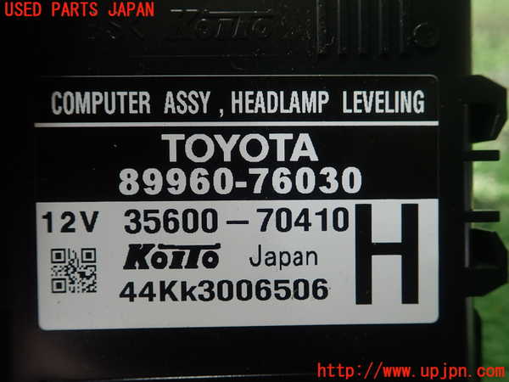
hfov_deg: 60.0
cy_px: 191
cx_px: 254
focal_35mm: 30
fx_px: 441
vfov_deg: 46.8
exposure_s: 1/125
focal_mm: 5.5
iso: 200
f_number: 2.3
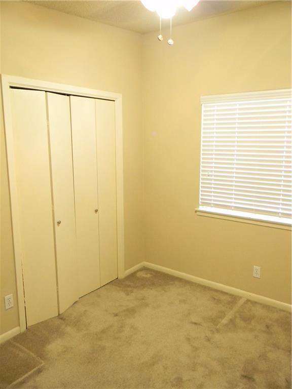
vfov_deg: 63.4
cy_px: 194
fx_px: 315
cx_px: 146
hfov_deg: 49.7
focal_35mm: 28
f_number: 3.5
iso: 400
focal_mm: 5
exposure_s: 1/23.5
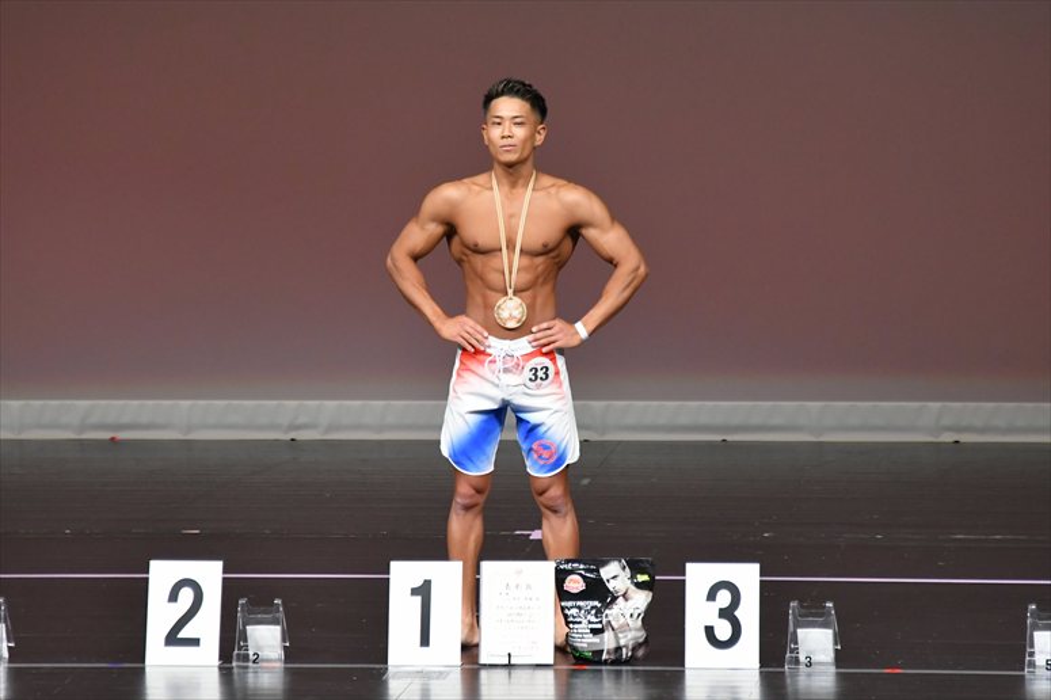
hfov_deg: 6.0
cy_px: 350
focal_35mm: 345
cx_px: 526
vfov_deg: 4.0
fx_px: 10067
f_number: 5.6
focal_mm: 230
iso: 4000
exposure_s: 1/400
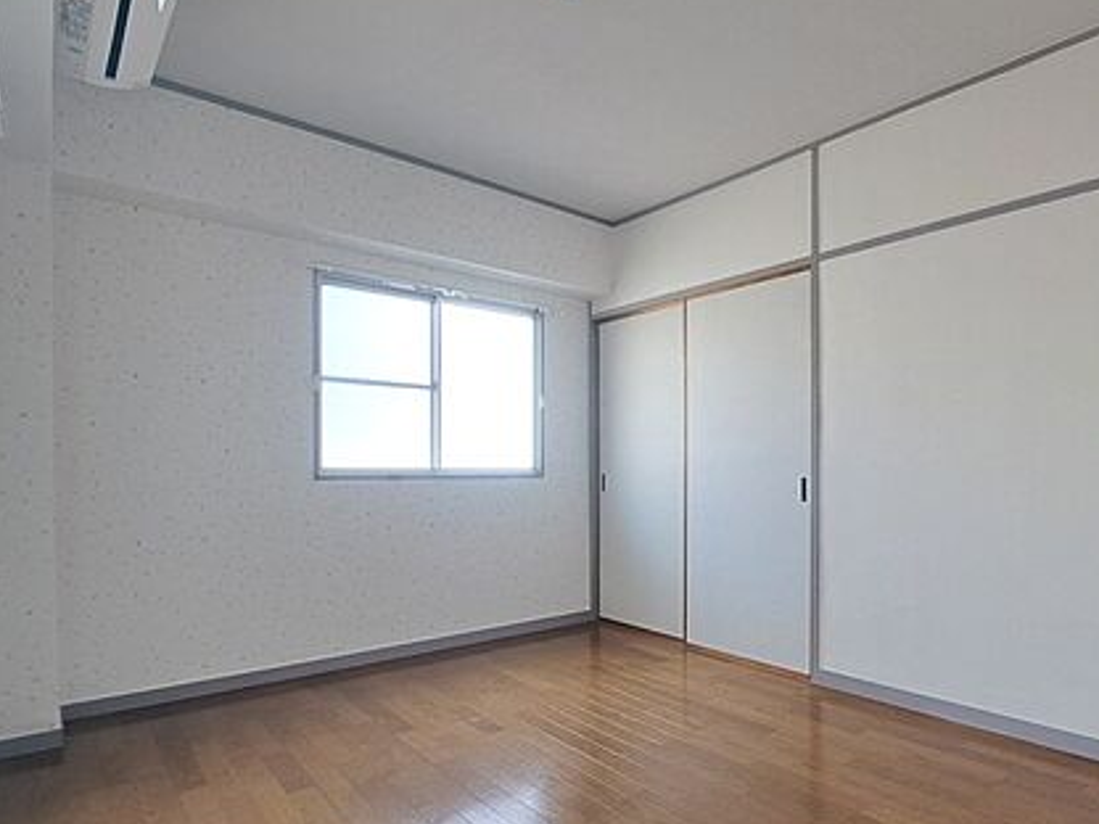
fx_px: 635
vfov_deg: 65.7
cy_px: 470
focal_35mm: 20
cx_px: 708
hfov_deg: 79.7
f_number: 2.2
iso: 50
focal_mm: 1.74
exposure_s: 1/50
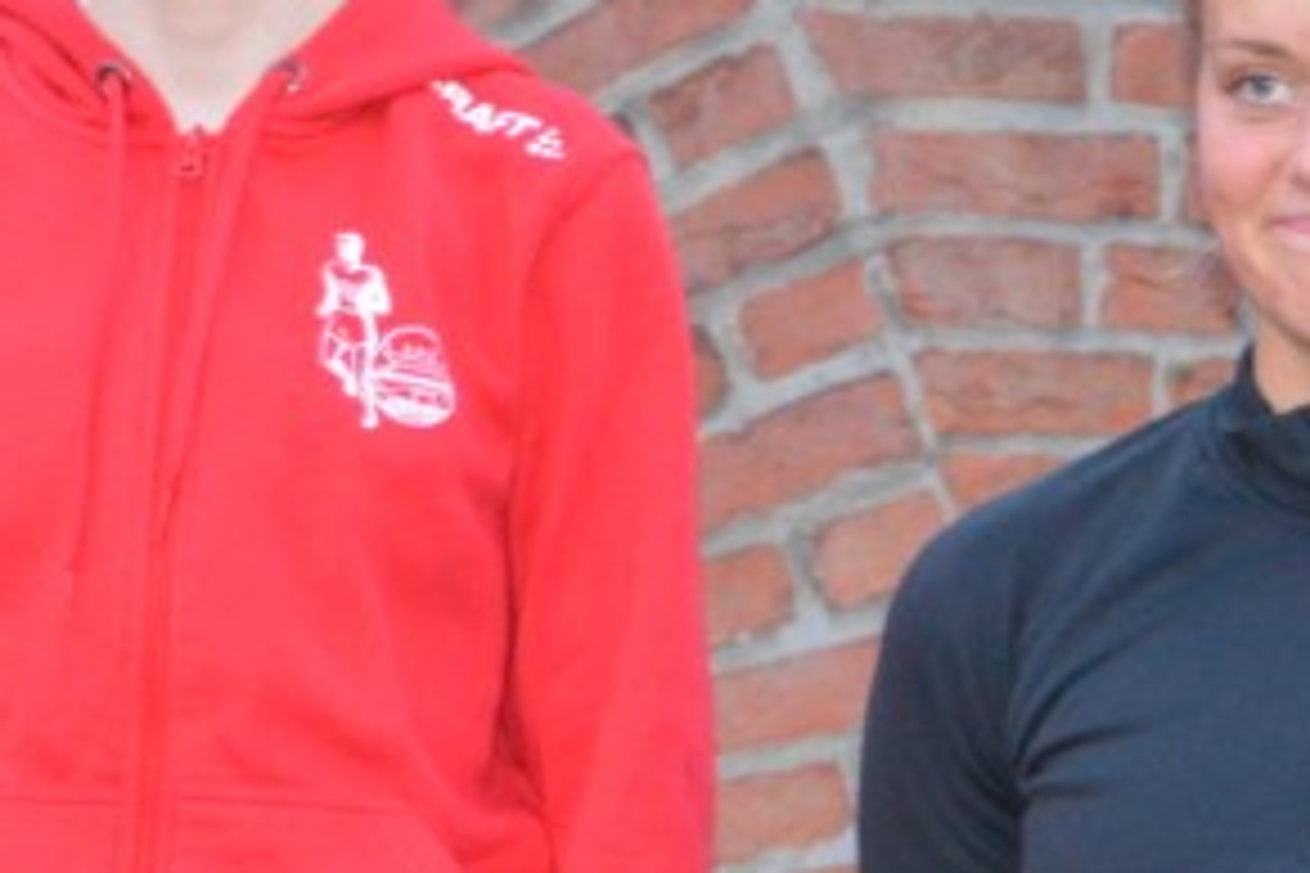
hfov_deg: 4.8
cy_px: 644
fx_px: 15755
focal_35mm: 433
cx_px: 540
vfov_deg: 3.2
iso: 1400
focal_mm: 70
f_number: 5.3
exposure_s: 1/60
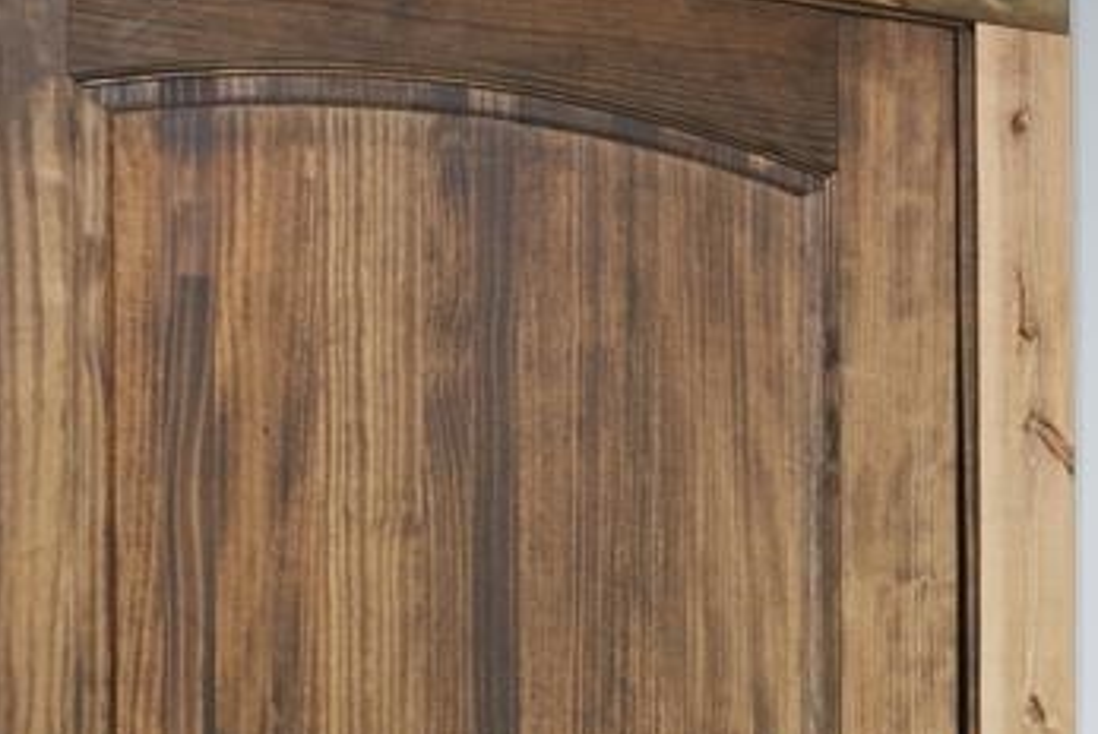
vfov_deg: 12.3
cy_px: 986
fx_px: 3297
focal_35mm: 108
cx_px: 2462
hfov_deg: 14.3
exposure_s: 2
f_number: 9
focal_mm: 10
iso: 200
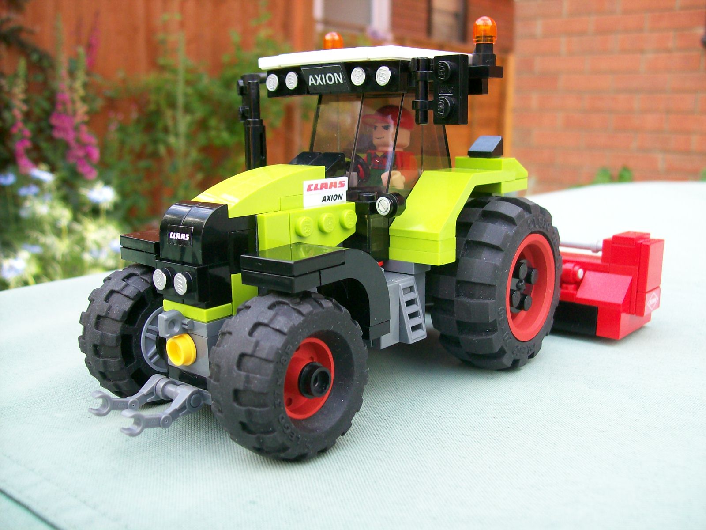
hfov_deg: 51.4
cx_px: 353
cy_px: 265
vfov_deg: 39.7
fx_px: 734
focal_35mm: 36
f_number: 2.7
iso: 80
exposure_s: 1/186
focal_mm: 6
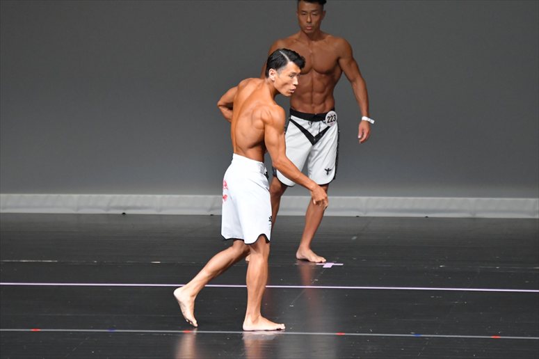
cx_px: 270
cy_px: 180
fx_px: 5163
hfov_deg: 6.0
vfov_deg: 4.0
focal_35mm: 345
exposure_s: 1/400
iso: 5000
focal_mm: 230
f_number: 5.6
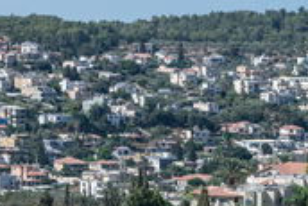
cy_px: 179
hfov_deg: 8.8
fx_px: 1987
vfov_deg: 5.9
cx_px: 36
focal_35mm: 232
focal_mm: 100
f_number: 8
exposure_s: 1/400
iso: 140
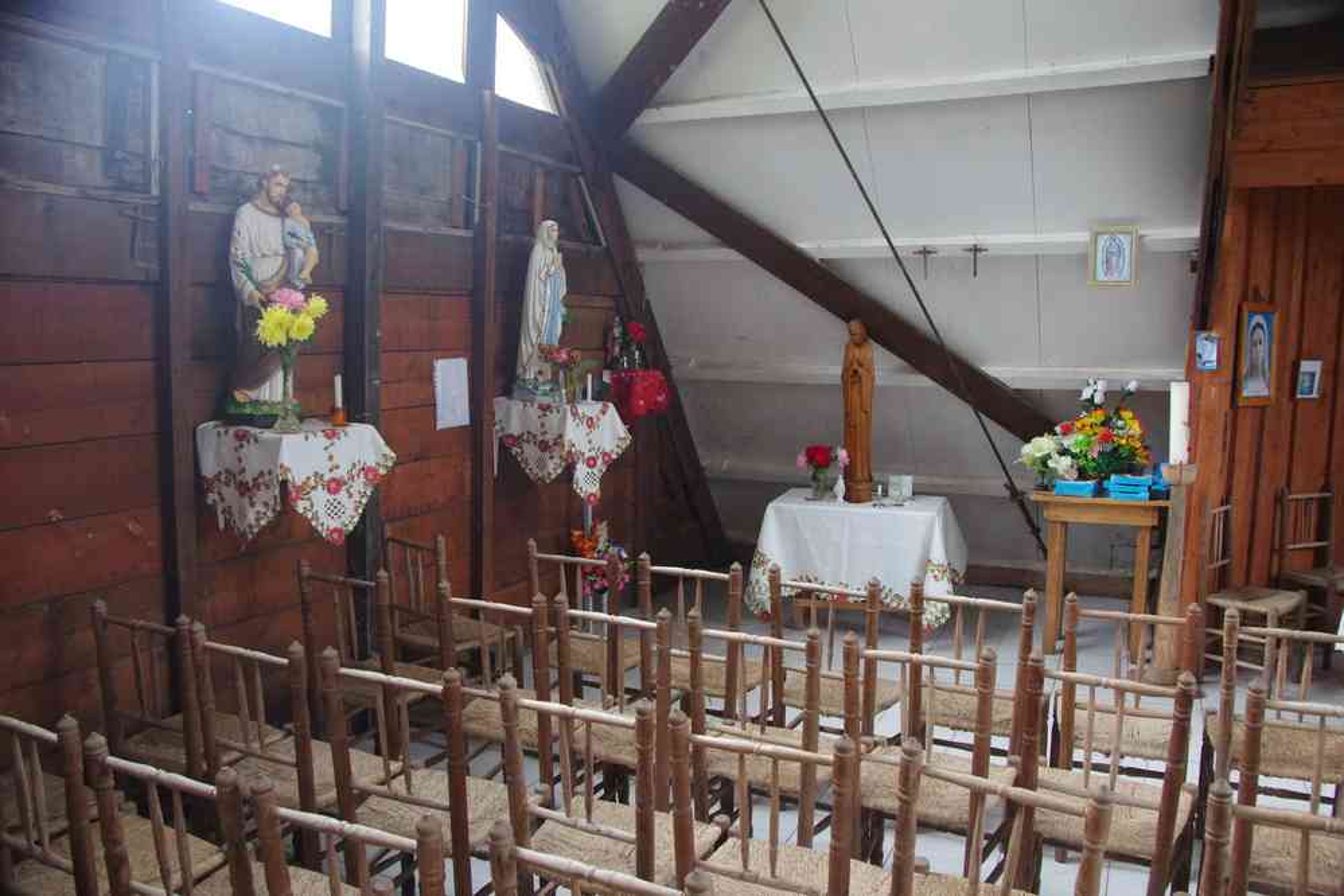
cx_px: 672
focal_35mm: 27
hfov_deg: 67.4
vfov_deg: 47.9
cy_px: 448
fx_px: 1008
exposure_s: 1/40
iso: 1600
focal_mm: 18
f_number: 5
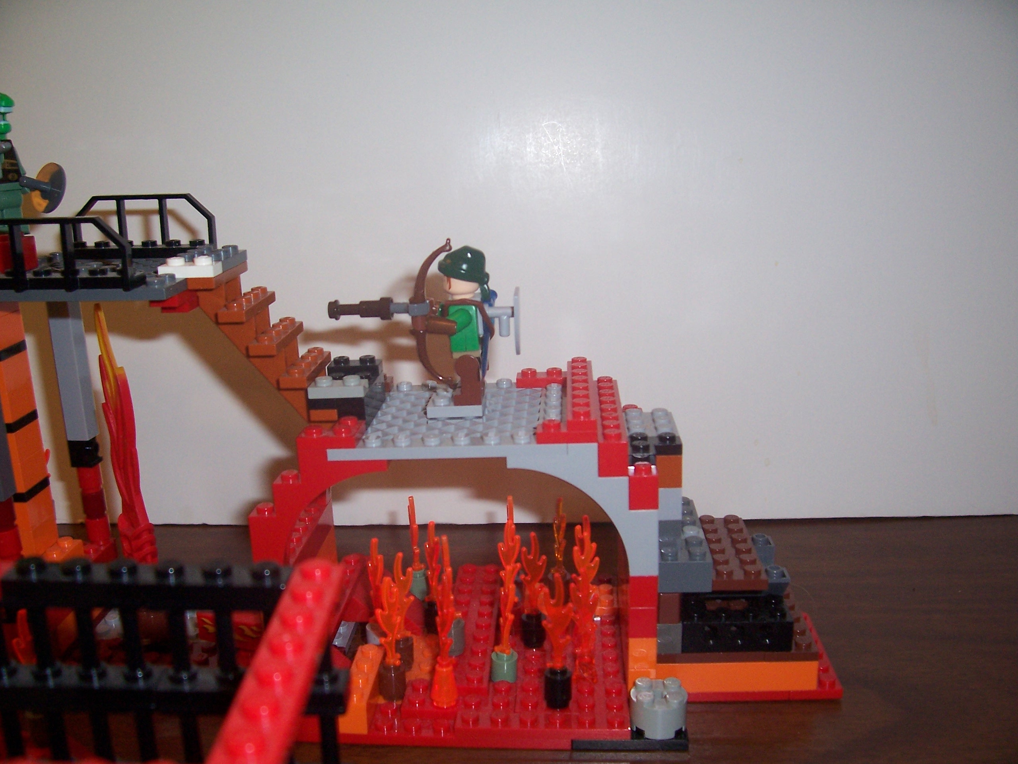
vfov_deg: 41.8
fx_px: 1000
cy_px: 382
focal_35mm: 34
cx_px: 509
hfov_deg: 54.0
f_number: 2.7
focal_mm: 5.6
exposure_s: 1/60
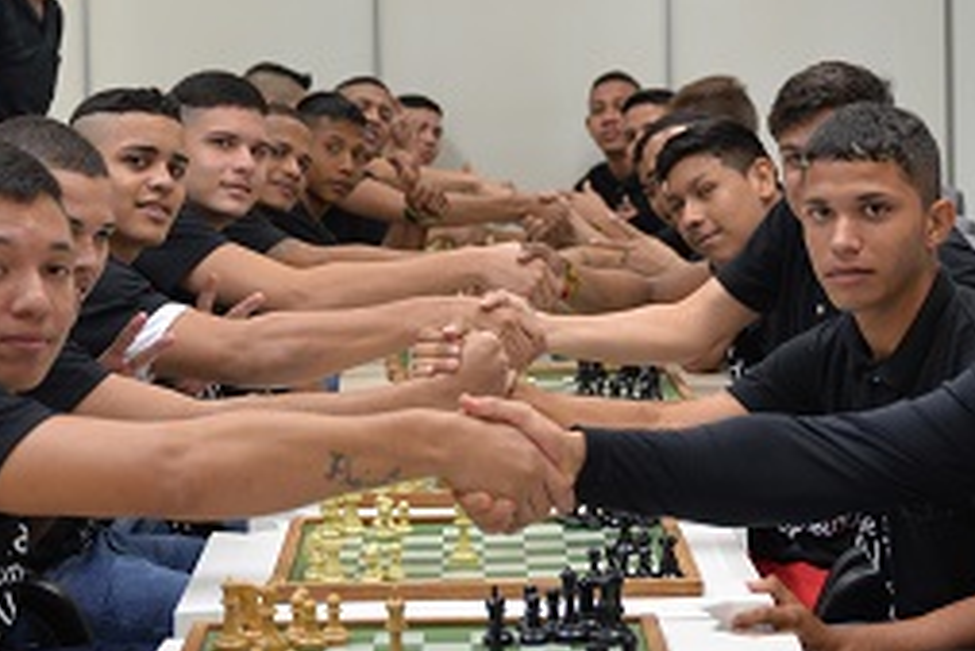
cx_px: 447
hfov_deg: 18.7
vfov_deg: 12.5
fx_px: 2954
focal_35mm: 109
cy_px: 169
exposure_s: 1/60
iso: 560
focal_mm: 46
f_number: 4
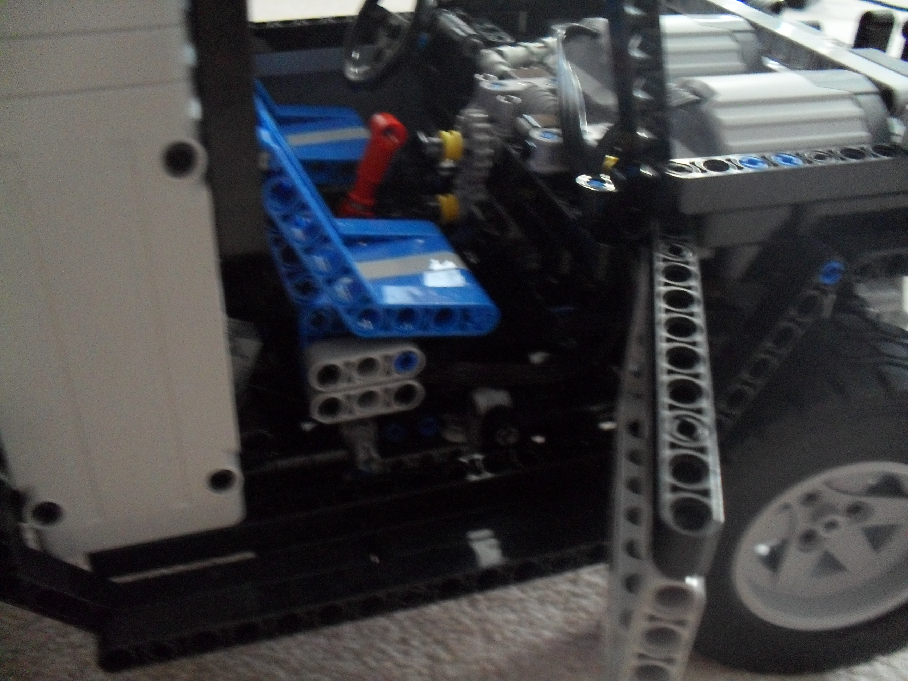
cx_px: 454
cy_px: 340
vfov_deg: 40.7
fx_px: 918
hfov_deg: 52.6
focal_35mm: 35
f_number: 3.2
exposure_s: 1/8
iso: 400
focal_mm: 6.3
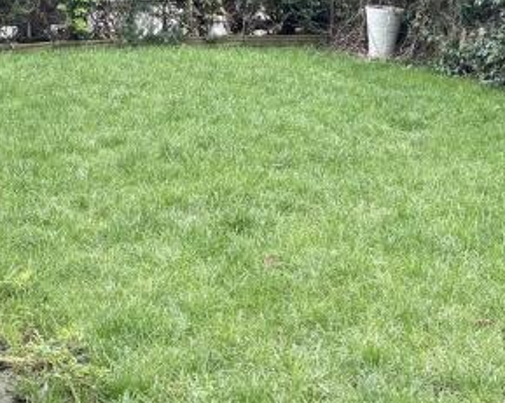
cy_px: -99
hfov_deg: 21.2
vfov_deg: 16.3
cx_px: 152
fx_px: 1345
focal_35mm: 90
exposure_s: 1/300
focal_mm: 5.96
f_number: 1.6
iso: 50
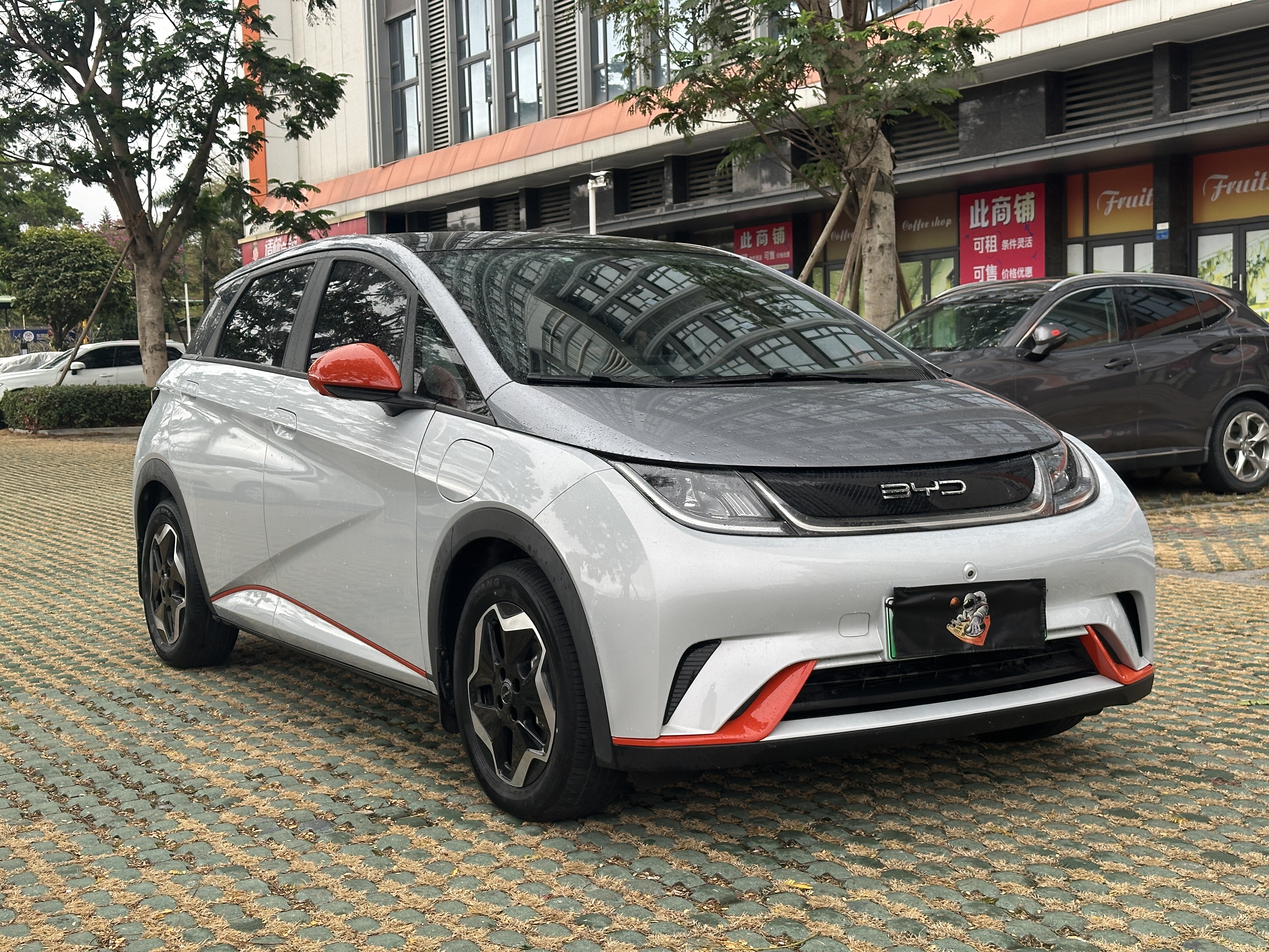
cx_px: 634
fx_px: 1760
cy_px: 476
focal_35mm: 48
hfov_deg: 39.7
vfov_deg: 30.3
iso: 64
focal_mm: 6.86
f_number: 1.78
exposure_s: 1/594
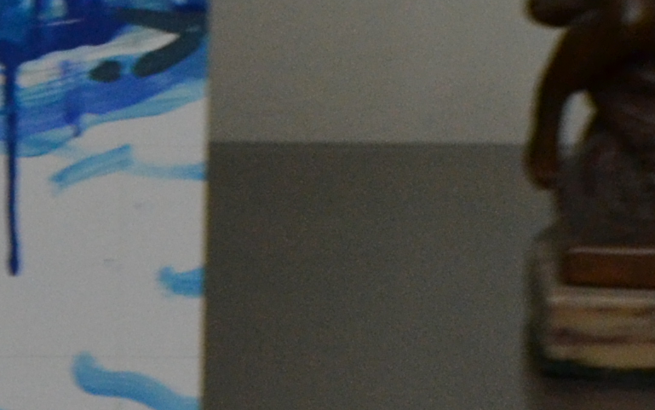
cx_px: -748
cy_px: -410
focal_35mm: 403
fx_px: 7195
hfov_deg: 5.1
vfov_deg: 3.2
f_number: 5.3
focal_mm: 44
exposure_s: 1/60
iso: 1000
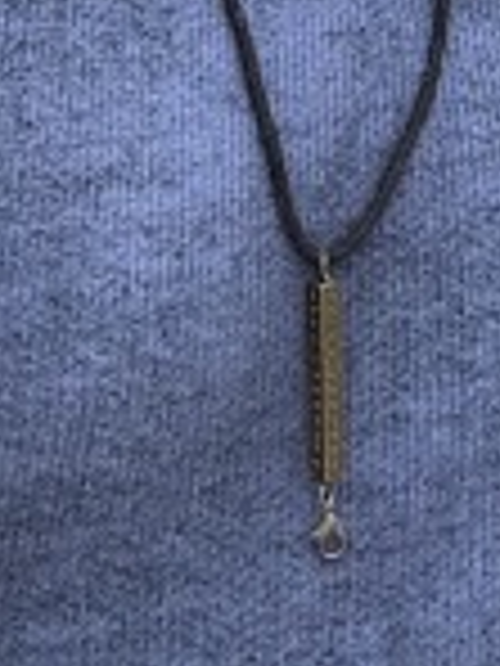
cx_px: 261
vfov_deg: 13.1
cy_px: -670
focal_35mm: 130
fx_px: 2504
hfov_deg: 11.4
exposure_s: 1/525
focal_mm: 2.69
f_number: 1.9
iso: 25
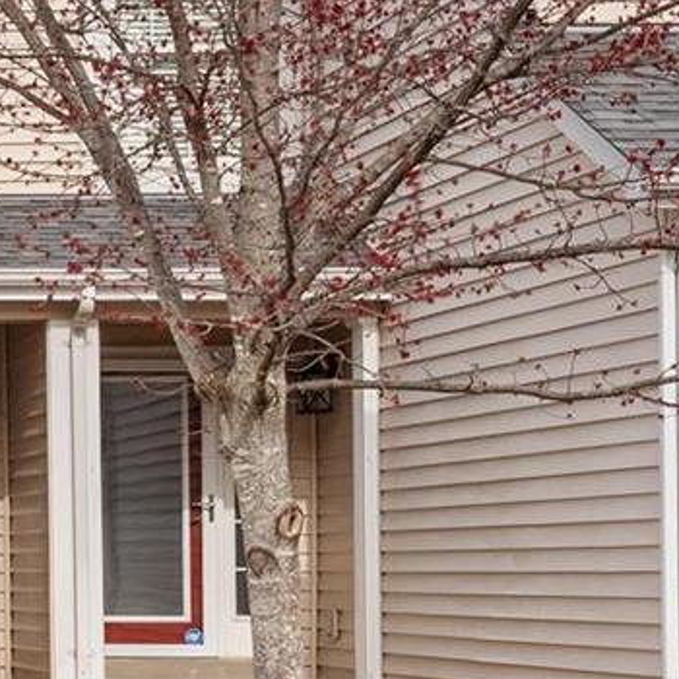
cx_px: -477
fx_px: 3107
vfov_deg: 12.4
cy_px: 149
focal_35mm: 140
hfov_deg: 11.7
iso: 400
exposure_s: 1/800
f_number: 8
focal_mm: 18
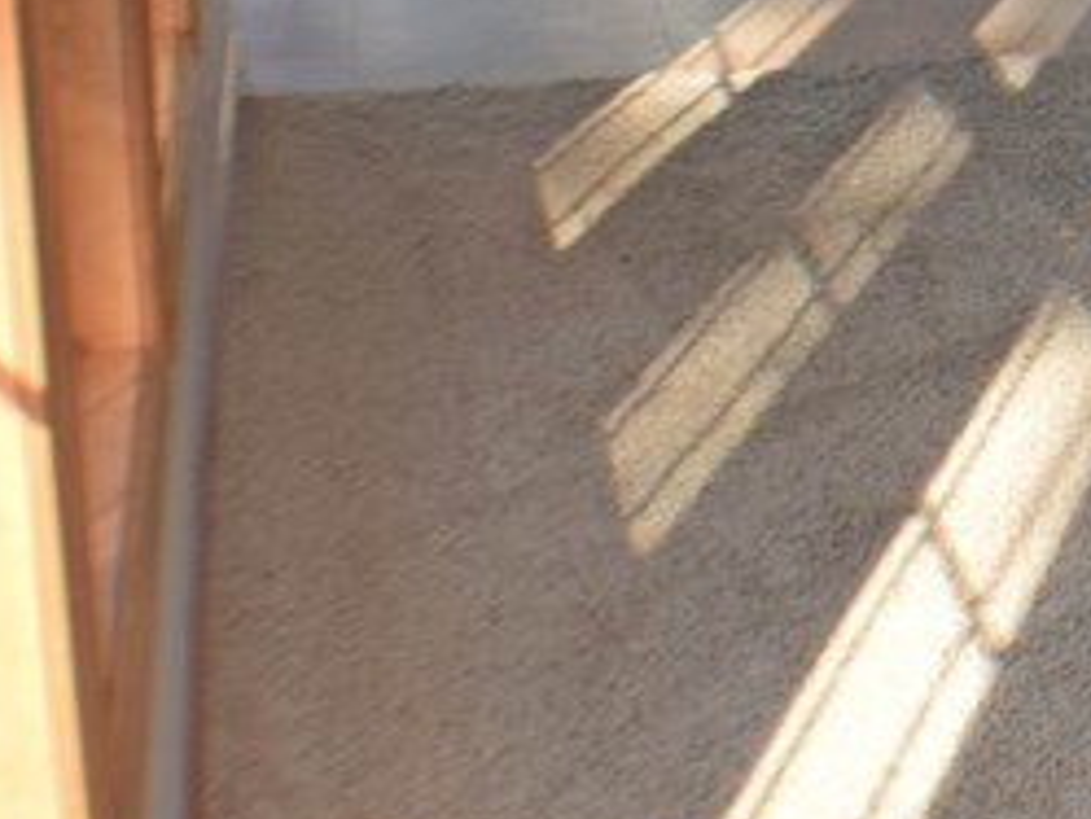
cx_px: 2322
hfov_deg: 11.5
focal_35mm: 151
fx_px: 4761
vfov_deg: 9.7
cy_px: -201
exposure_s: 1/125
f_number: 5.6
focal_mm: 24
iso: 720
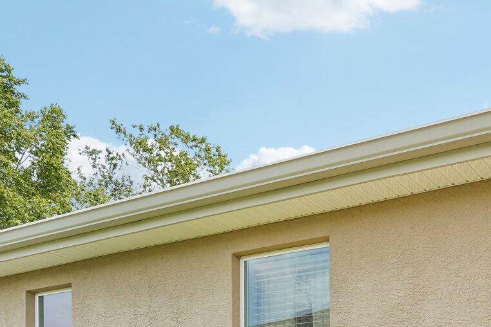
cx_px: 459
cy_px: 425
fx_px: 586
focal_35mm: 43
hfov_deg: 41.2
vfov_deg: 26.5
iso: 50
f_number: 8
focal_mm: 16
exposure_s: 1/90
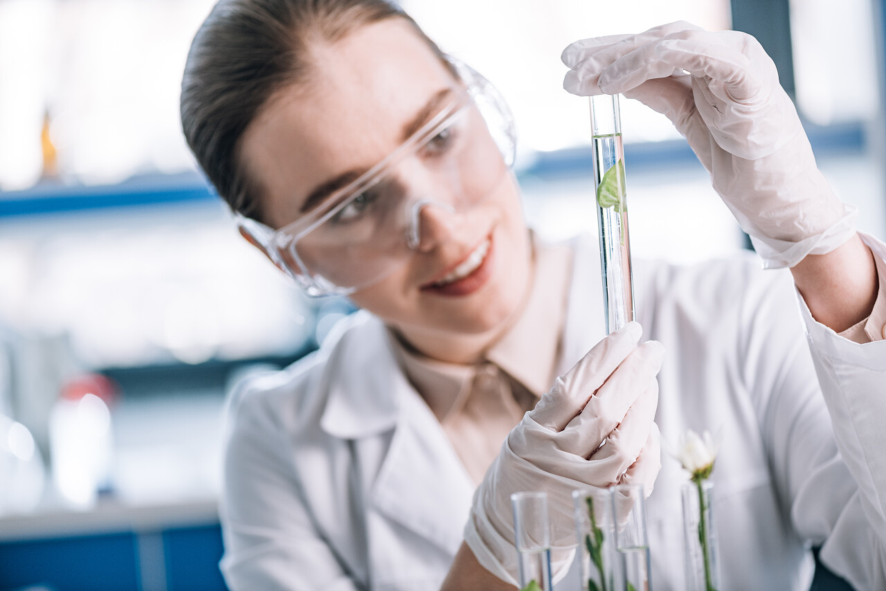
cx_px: 443
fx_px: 2585
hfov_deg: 19.5
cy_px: 296
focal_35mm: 105
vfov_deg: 13.0
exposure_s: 1/200
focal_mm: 105
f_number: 3.5
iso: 160
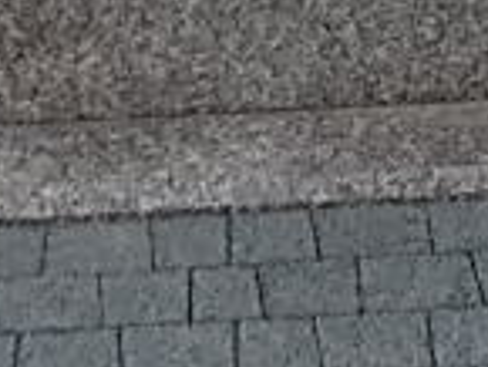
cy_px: -438
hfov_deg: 11.7
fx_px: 2370
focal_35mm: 168
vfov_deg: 8.3
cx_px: 434
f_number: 6.2
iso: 80
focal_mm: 5.3
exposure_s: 1/160
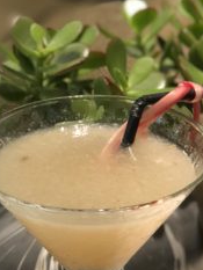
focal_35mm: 119
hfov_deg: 12.5
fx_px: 930
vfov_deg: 16.5
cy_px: 138
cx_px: 73
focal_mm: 6
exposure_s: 1/13
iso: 160
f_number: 2.4
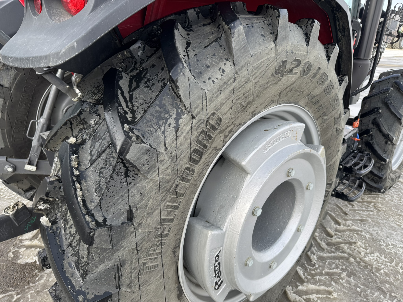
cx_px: 202
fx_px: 279
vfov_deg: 56.8
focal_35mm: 24
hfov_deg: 71.6
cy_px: 151
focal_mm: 6.76
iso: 80
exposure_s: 1/567
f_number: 1.78
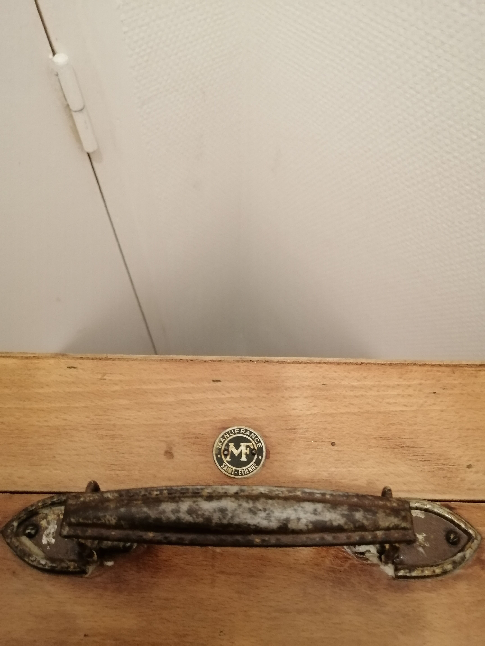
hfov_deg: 53.1
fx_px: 486
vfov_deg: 67.3
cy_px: 323
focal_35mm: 26
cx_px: 242
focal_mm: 3.96
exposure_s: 1/50
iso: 640
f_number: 1.8
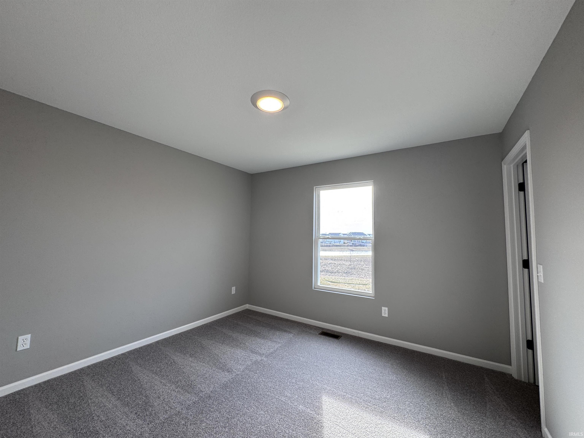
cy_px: 219
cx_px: 292
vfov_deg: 85.7
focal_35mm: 14
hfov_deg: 102.1
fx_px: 236
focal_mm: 2.22
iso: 50
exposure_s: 1/120
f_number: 2.2
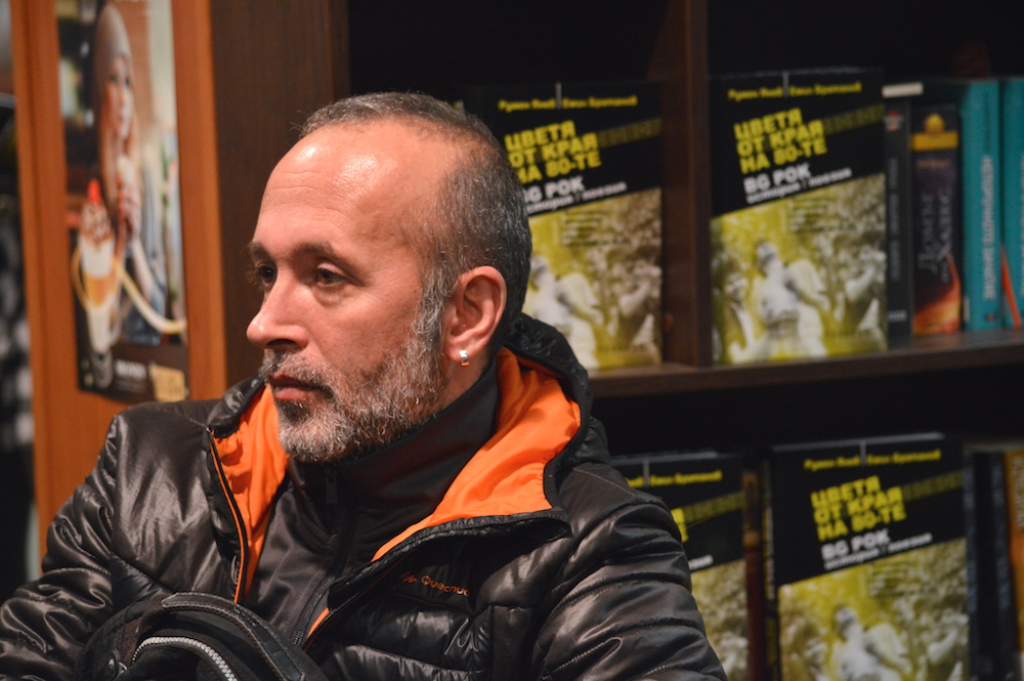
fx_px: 3624
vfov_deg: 10.7
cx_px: 512
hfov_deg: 16.1
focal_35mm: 128
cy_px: 340
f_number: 4.5
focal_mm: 85
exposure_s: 1/30
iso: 1600
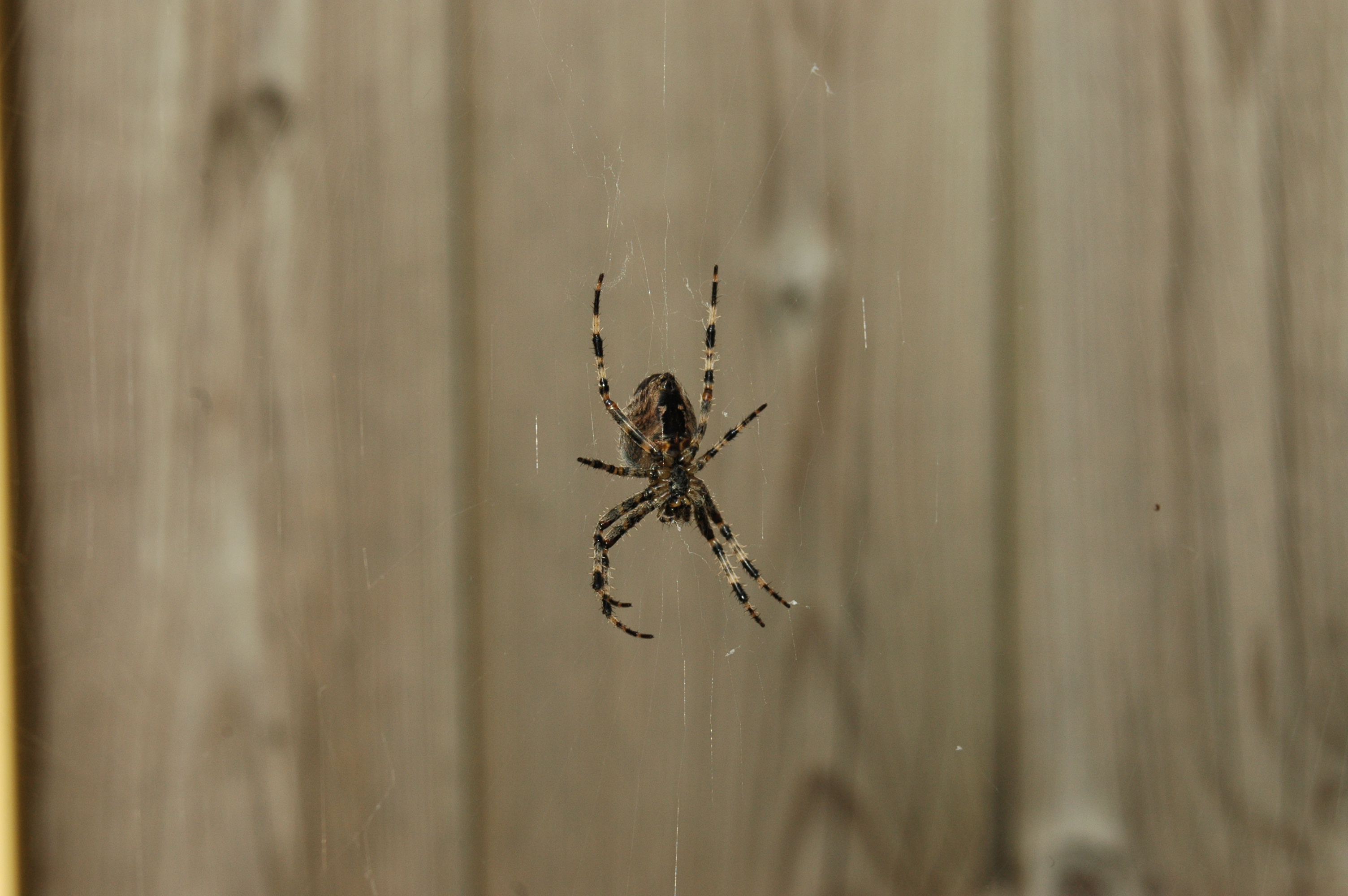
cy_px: 448
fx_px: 4489
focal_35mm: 120
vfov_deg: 11.4
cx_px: 674
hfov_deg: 17.1
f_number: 10
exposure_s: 1/400
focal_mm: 80
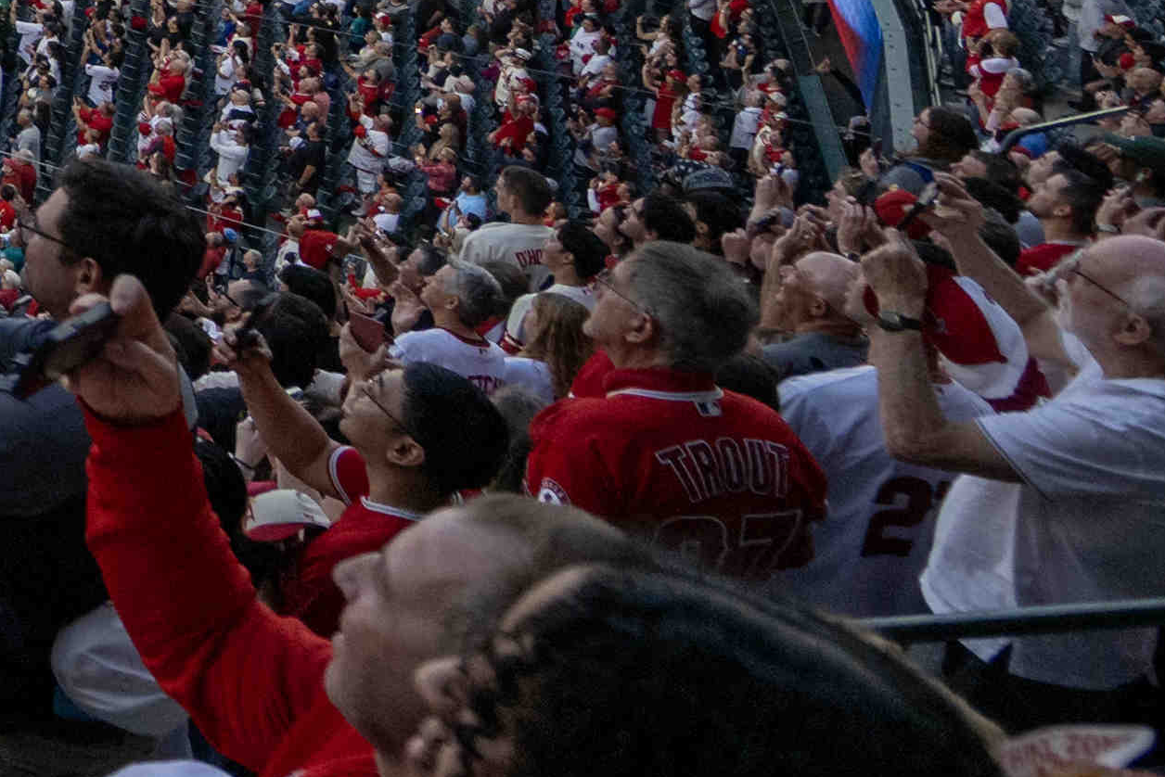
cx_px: -1767
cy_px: -866
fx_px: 2978
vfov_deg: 12.7
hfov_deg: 13.9
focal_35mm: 92
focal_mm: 14
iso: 320
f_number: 4
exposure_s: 1/500
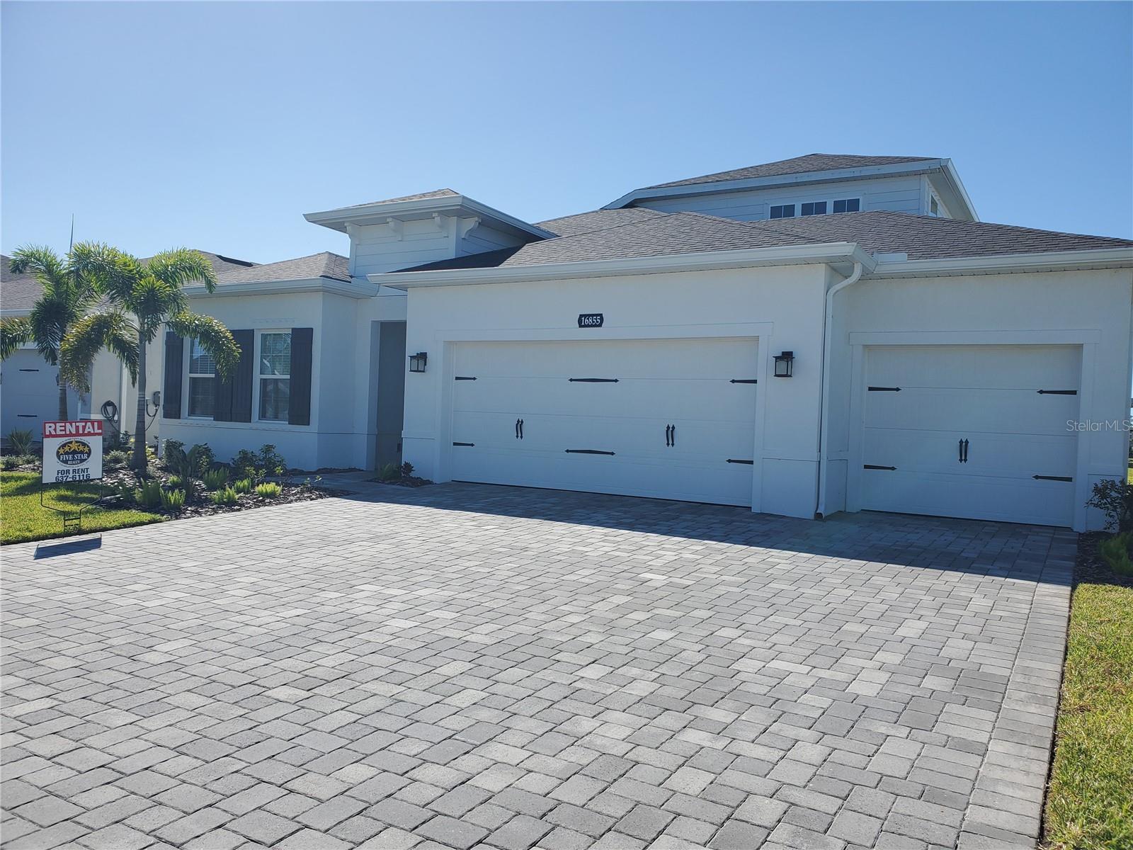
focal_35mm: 26
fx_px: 851
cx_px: 566
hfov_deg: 67.3
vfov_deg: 53.1
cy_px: 425
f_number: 2.4
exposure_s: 1/1721
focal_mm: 4.3
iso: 50
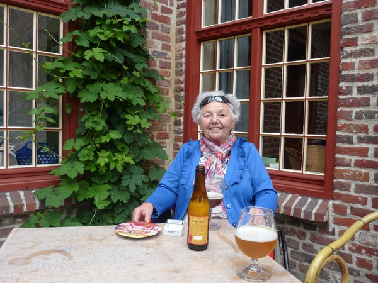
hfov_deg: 60.0
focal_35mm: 30
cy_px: 142
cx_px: 189
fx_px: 328
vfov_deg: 46.8
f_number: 4
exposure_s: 1/125
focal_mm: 5
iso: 80
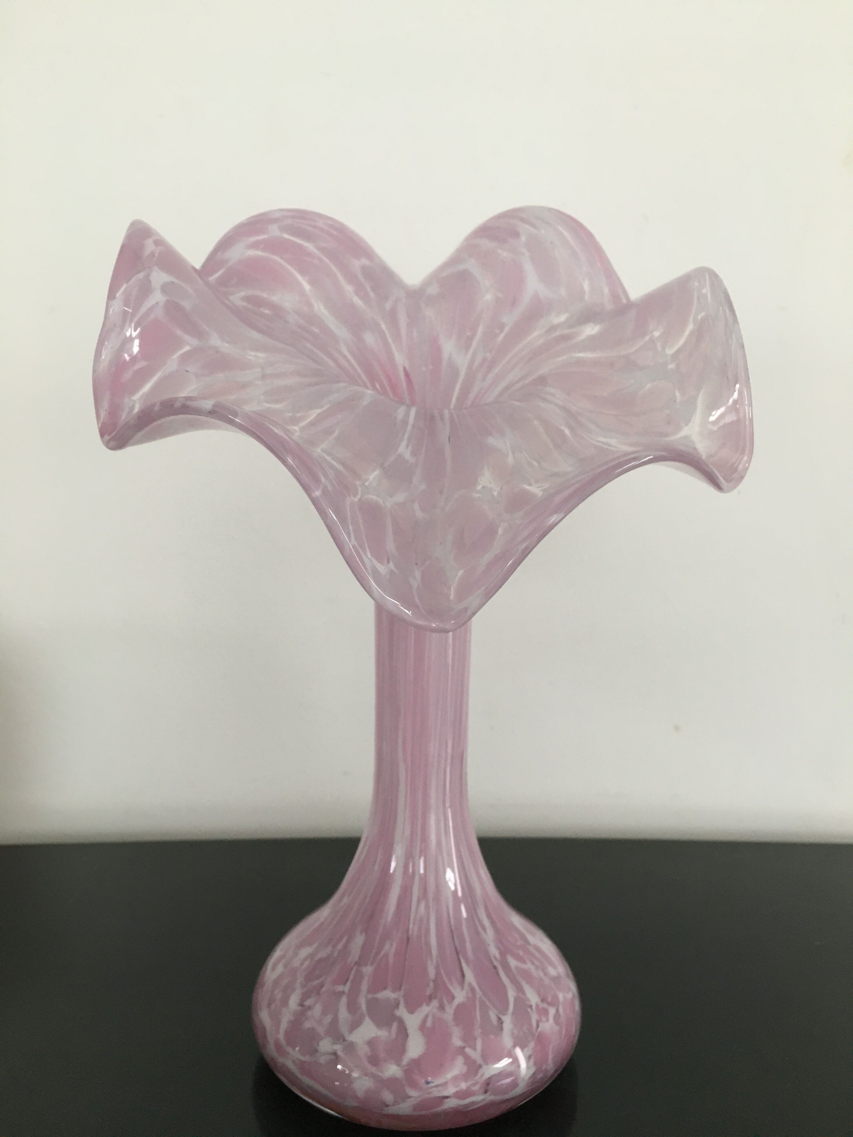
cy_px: 568
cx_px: 426
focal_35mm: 29
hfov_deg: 48.2
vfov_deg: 61.7
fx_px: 953
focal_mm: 4.15
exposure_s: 1/33
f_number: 2.2
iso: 125
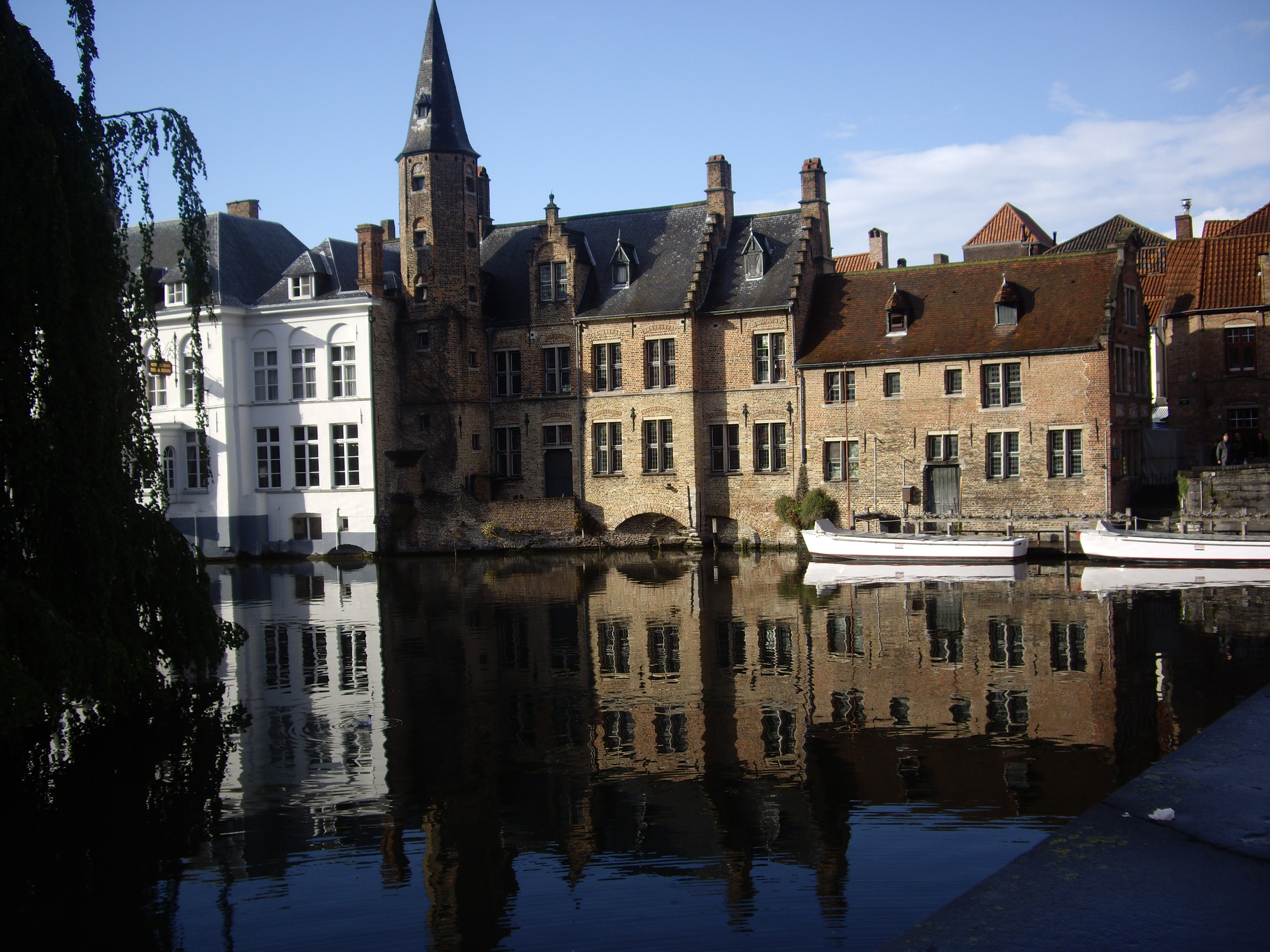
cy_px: 476
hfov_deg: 49.0
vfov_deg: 37.7
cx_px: 635
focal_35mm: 38
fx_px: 1394
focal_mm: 7.9
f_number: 2.8
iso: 64
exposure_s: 1/640
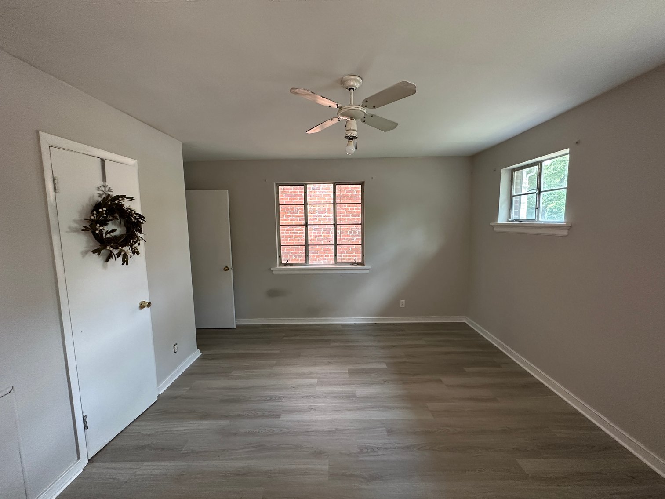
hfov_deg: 102.1
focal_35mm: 14
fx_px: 269
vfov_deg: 85.7
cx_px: 332
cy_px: 250
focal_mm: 2.22
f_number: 2.2
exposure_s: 1/60
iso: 200
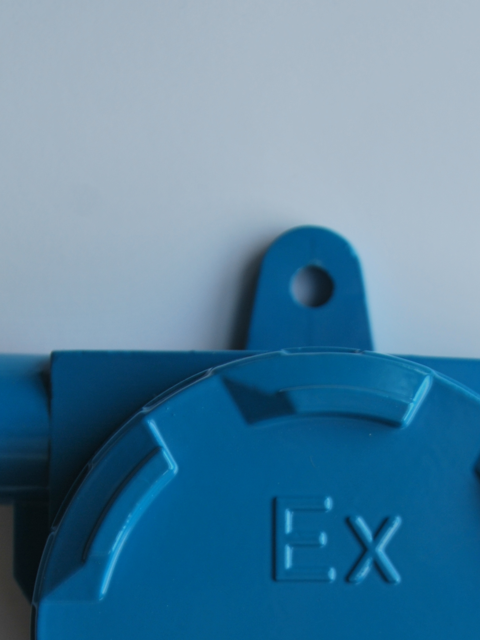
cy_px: 618
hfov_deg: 13.0
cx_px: 311
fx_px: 2108
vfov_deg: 16.9
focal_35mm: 114
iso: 100
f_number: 4.5
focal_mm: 38
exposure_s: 1/80
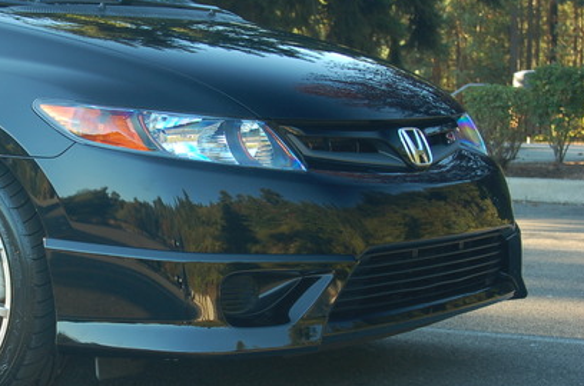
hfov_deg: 18.0
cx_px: 135
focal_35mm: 113
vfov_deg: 12.1
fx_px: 1829
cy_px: 224
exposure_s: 1/10
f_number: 6.3
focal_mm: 48
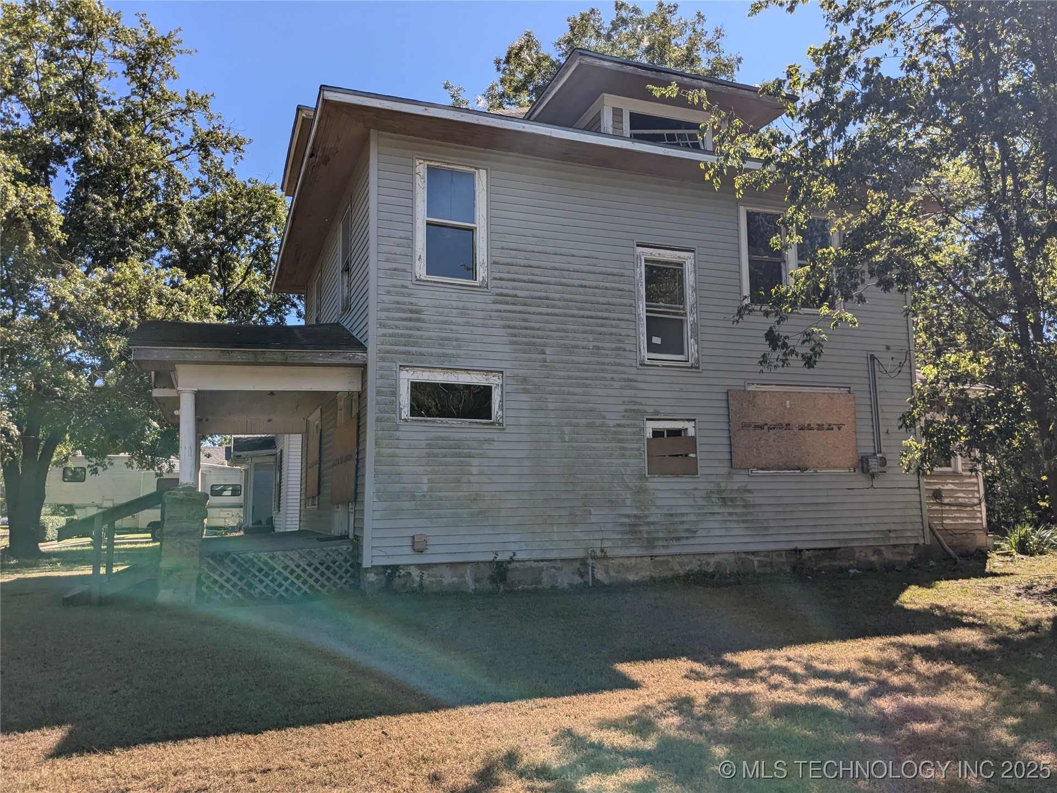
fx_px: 824
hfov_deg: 65.3
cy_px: 396
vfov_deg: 51.4
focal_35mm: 27
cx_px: 528
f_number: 1.73
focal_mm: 4.38
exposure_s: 1/2128
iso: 50
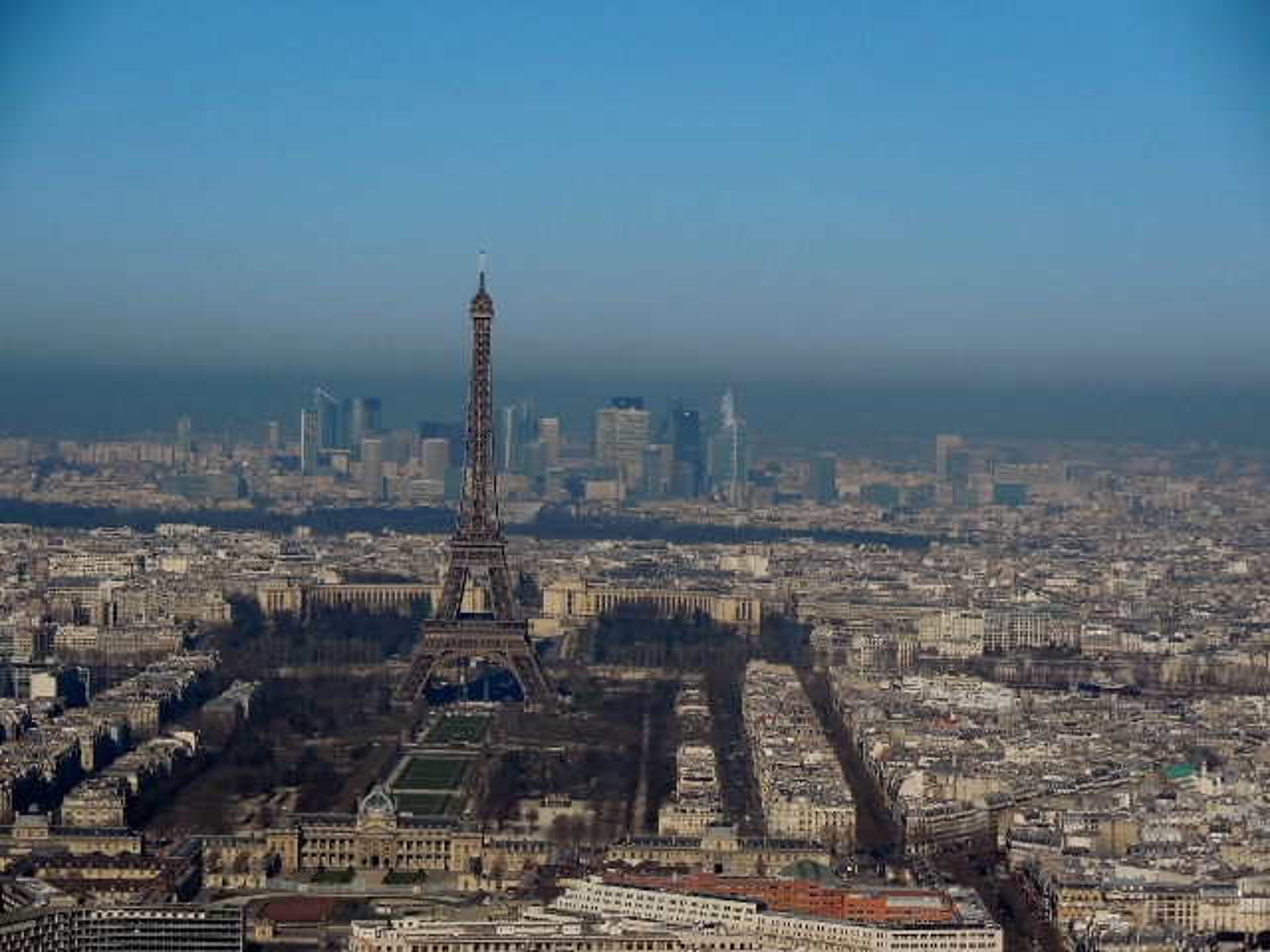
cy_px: 476
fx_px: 4146
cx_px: 635
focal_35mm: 113
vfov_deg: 13.1
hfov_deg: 17.4
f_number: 10.2
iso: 125
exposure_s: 1/500
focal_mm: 20.4
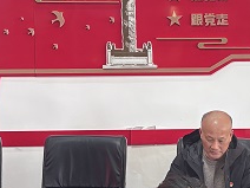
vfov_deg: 16.1
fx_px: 664
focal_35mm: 92
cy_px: 84
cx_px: 226
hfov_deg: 20.9
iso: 250
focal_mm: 5.96
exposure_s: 1/60
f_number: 1.6
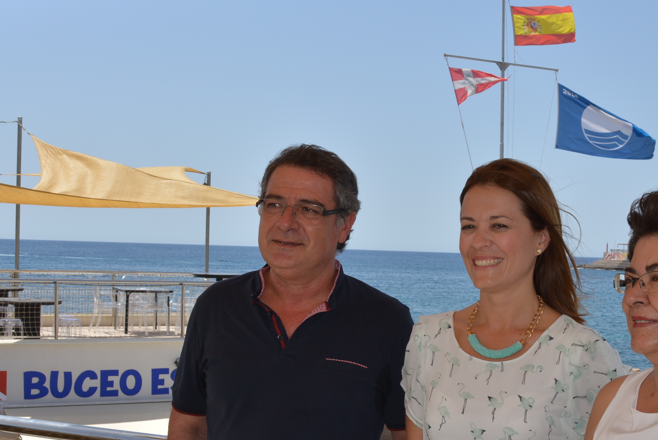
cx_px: 465
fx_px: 1098
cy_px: 317
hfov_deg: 32.9
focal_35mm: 60
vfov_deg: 22.5
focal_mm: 24
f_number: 11
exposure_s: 1/200
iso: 100
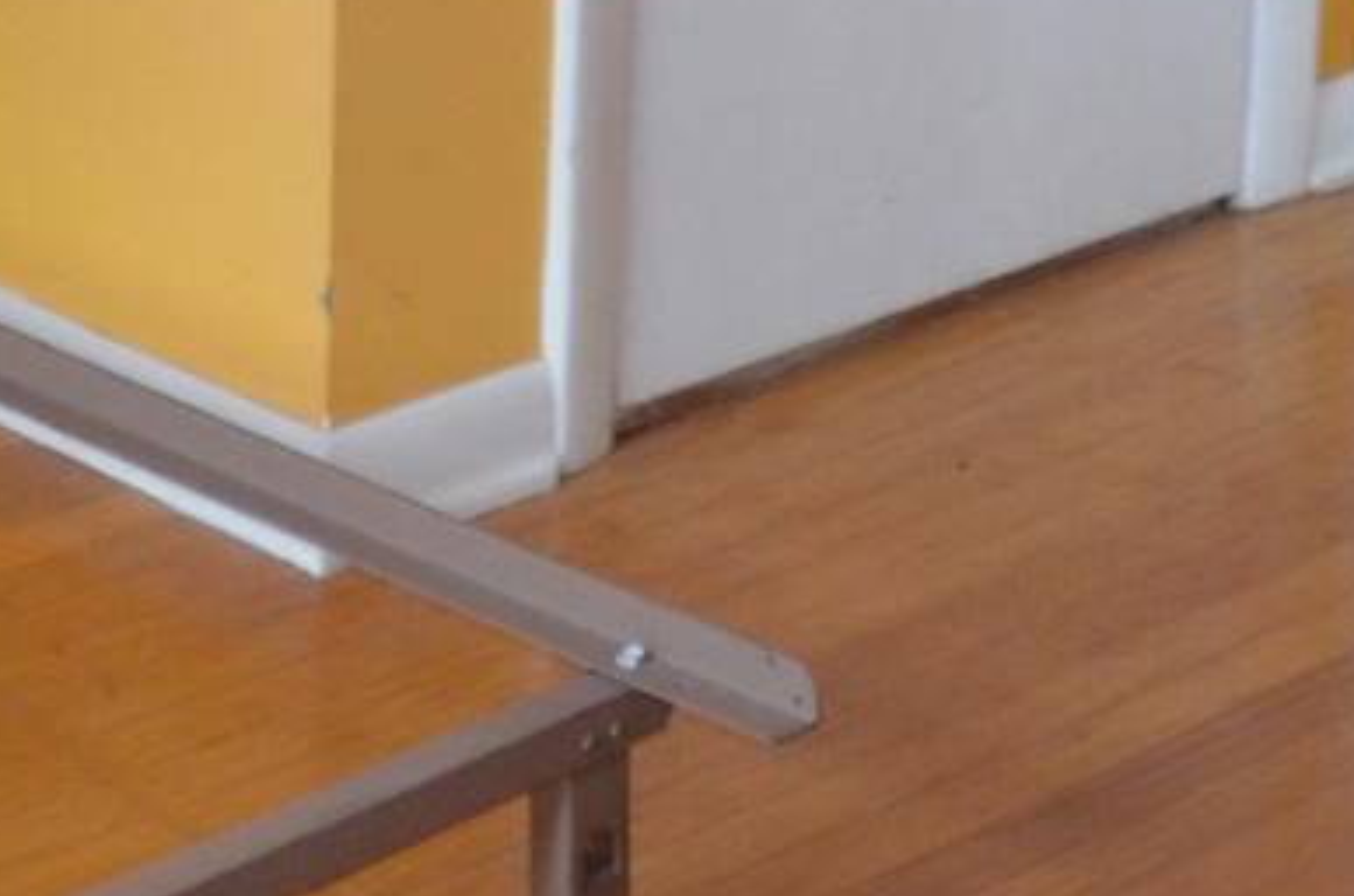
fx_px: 5365
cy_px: -1372
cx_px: 1427
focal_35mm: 143
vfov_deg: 8.6
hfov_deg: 14.1
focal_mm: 18
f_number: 3.5
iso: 1100
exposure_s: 1/60
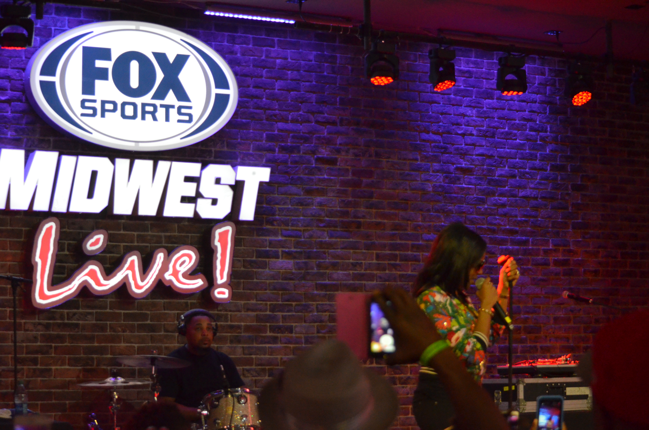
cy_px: 215
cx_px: 324
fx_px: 1484
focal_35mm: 82
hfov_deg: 24.7
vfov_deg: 16.5
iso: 3200
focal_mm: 55
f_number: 4.5
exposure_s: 1/200
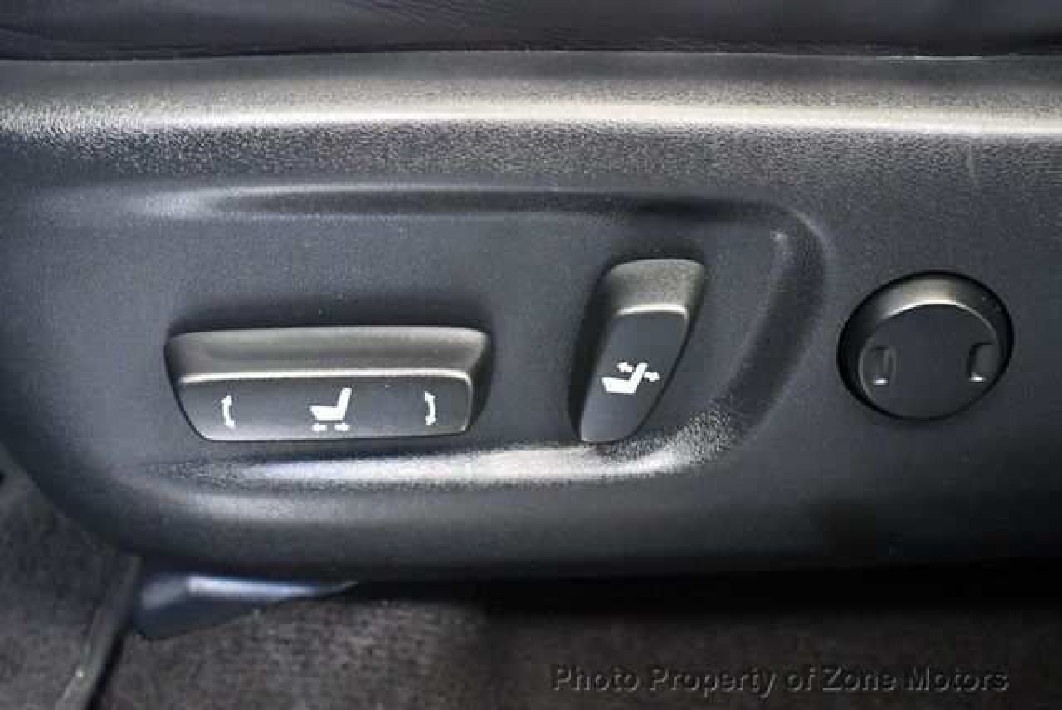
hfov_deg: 29.6
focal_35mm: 68
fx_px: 2008
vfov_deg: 20.1
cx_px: 531
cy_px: 355
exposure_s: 1/60
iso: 7200
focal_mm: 34
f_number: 4.5
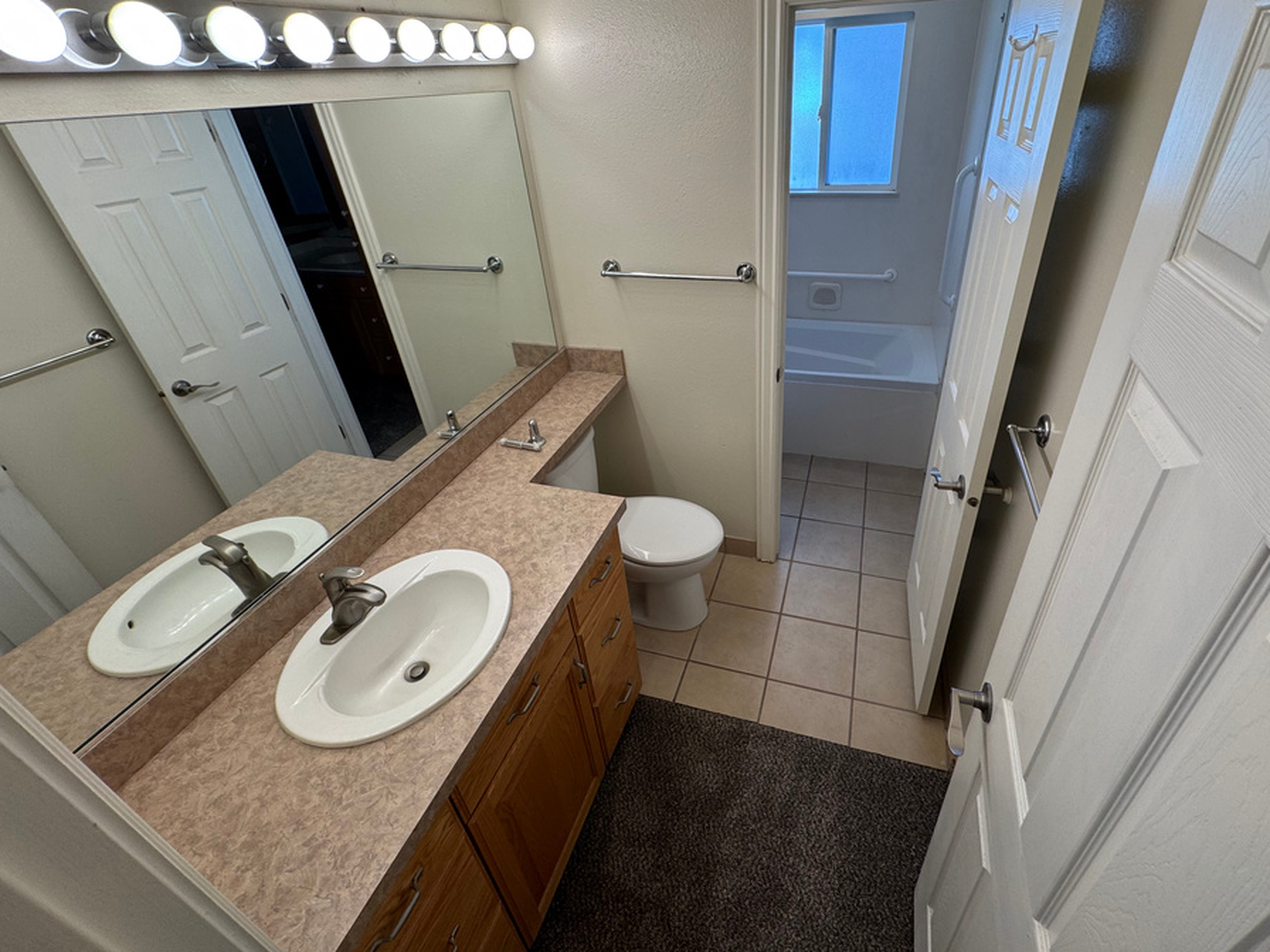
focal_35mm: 16
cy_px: 418
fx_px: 587
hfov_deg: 94.2
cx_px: 695
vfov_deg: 77.8
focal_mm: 2.22
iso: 80
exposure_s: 1/120
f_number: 2.2
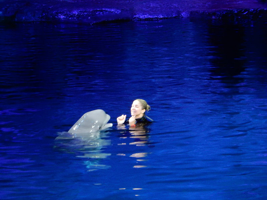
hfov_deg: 7.4
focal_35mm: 267
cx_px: 134
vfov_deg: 5.6
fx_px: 2059
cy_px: 100
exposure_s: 1/20
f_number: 5.9
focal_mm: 47.8
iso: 1600
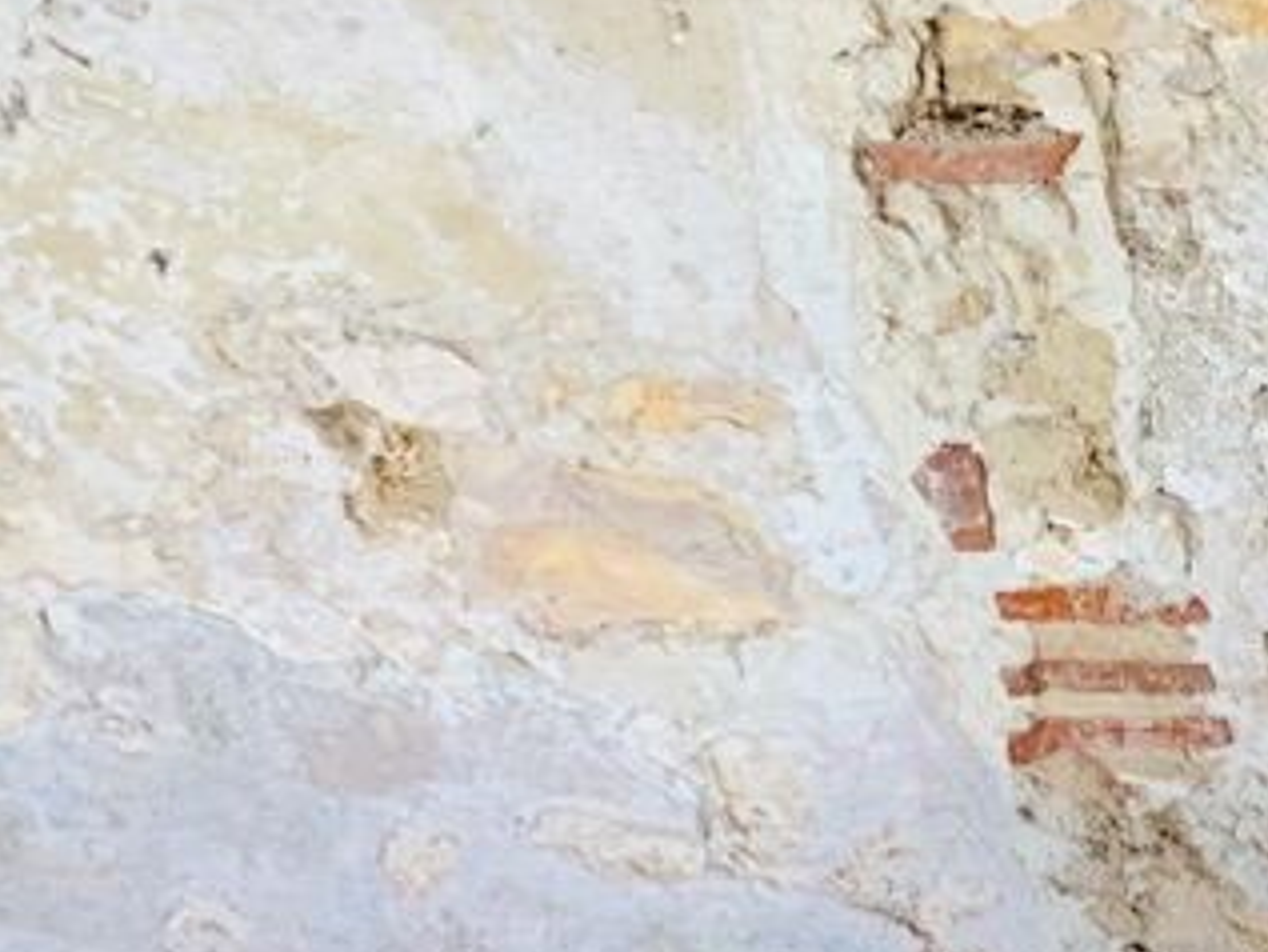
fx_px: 3848
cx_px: 2360
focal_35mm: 105
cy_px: 1296
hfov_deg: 15.7
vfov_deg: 13.5
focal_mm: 4.25
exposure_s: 1/60
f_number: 1.8
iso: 100
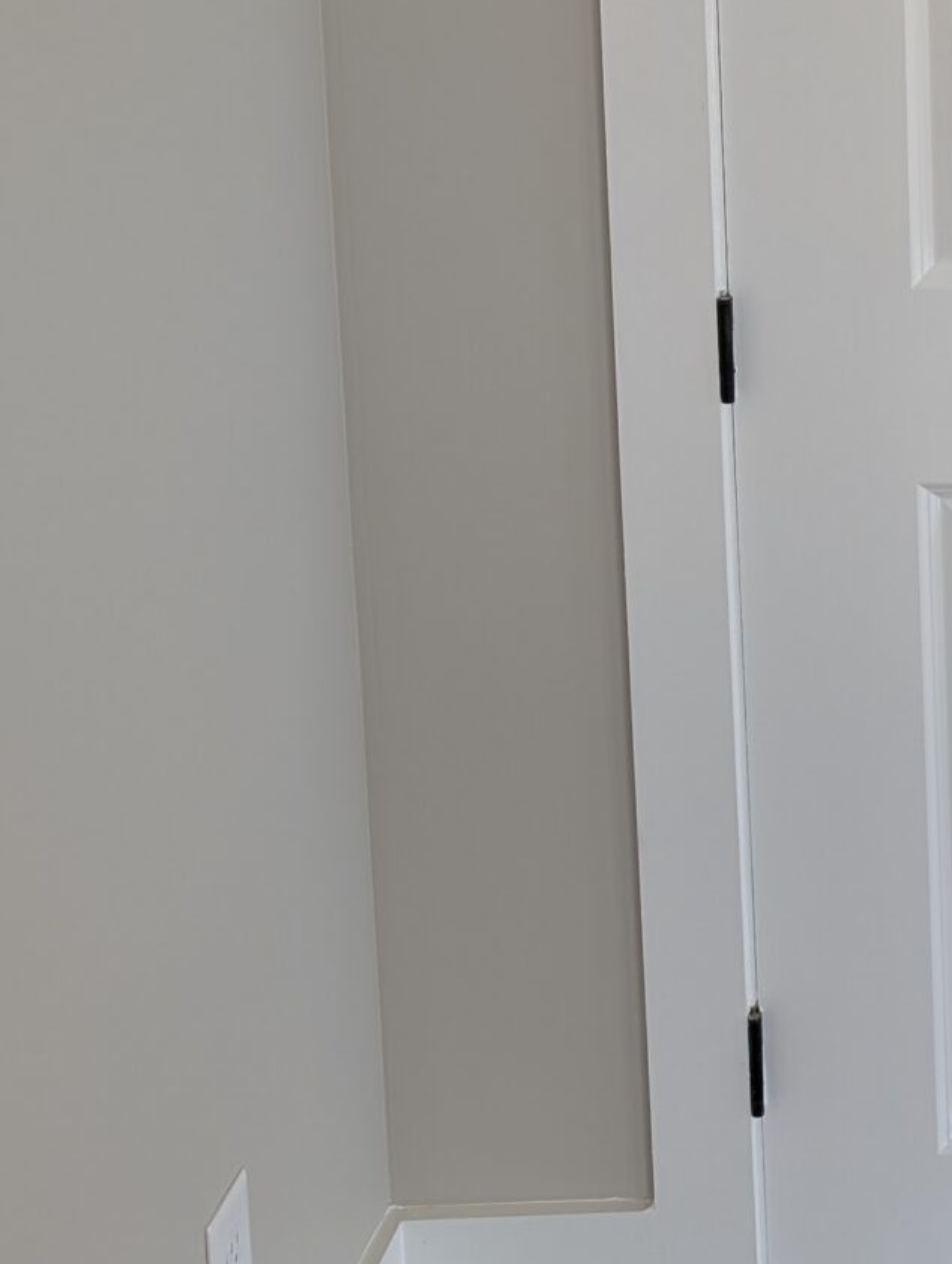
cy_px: -234
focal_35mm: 73
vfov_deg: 24.3
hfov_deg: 18.9
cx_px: 1207
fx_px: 2670
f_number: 1.68
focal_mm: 6.9
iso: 49
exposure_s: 1/85.7
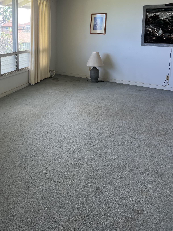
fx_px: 247
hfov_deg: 38.0
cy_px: 68
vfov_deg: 48.9
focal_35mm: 37
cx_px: 52
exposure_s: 1/163
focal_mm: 5.7
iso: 50
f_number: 1.5
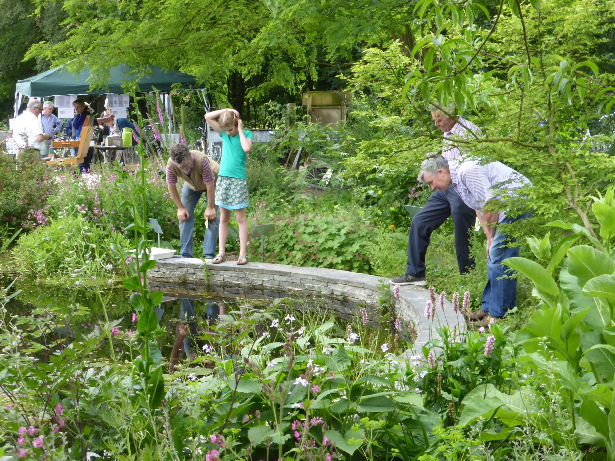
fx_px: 1084
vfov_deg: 24.0
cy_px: 230
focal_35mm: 61
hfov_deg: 31.7
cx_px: 308
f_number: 4.7
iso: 125
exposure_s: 1/60
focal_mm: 10.3
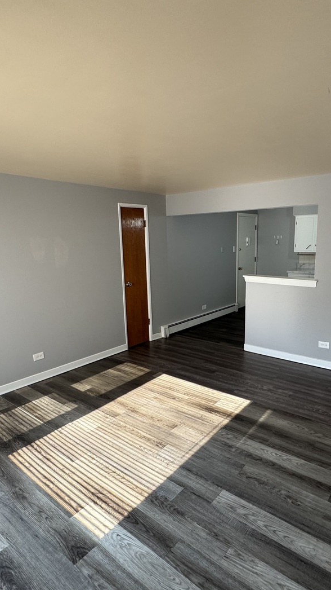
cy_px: 304
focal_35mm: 21
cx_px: 177
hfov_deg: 53.5
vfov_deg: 83.8
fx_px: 328
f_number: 2.2
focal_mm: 2.22
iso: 200
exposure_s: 1/120
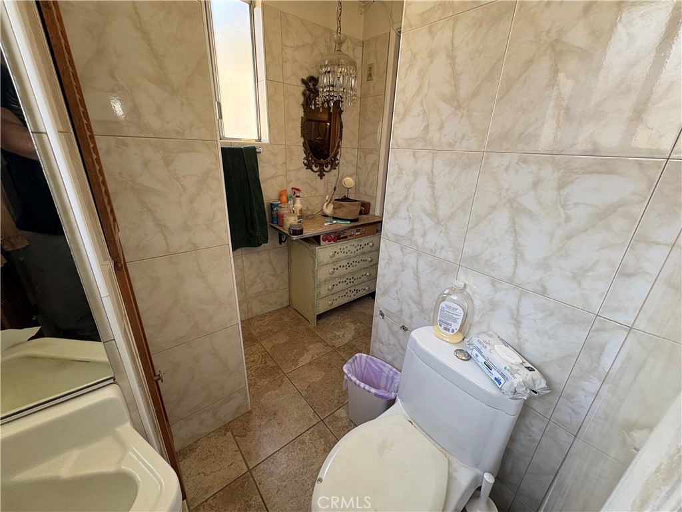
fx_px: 276
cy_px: 256
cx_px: 341
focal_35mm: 14
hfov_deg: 102.1
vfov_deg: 85.7
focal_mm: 2.22
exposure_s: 1/99
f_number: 2.2
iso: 200
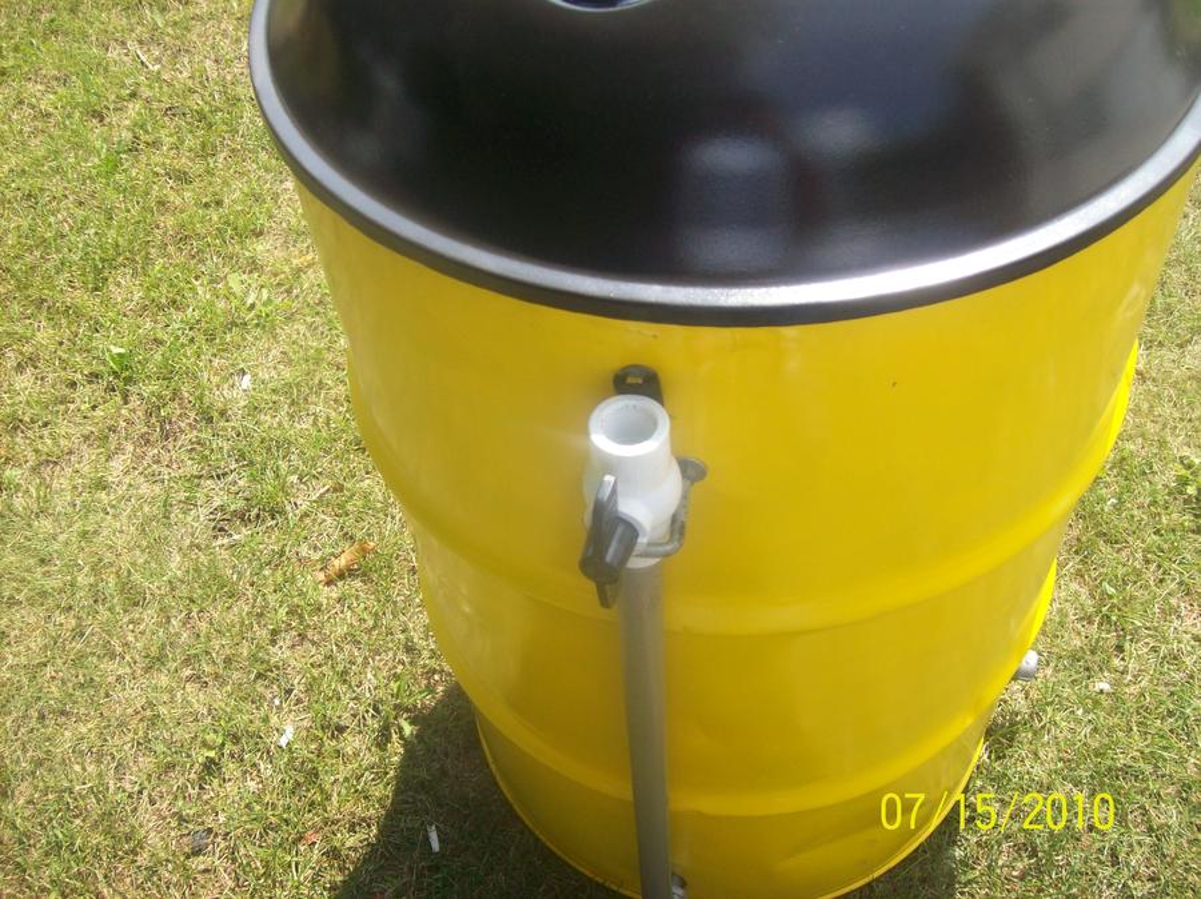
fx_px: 1248
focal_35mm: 36
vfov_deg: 39.6
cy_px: 450
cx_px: 600
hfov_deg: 51.4
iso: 80
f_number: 2.7
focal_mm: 6
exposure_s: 1/482
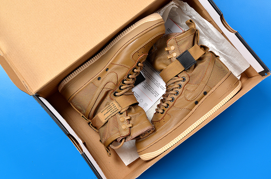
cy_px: 89
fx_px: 425
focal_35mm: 57
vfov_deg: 23.9
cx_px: 134
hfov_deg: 35.4
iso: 250
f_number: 7.1
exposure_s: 1/100
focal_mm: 35
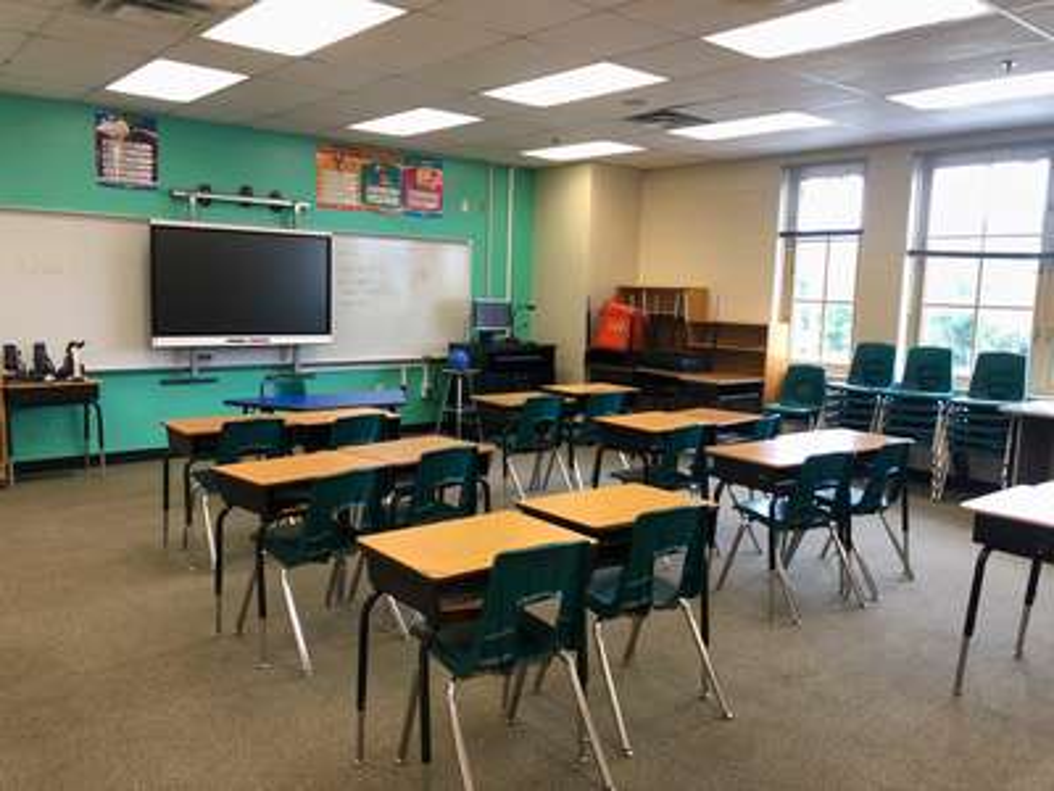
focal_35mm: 28
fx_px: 853
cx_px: 527
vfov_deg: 49.7
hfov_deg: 63.4
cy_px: 396
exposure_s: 1/24
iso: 32
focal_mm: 4
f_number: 1.8
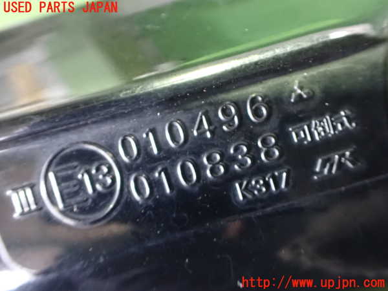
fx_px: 336
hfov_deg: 60.0
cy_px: 146
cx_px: 194
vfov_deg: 46.8
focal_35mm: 30
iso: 1600
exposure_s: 1/10
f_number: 2.3
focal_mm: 5.4
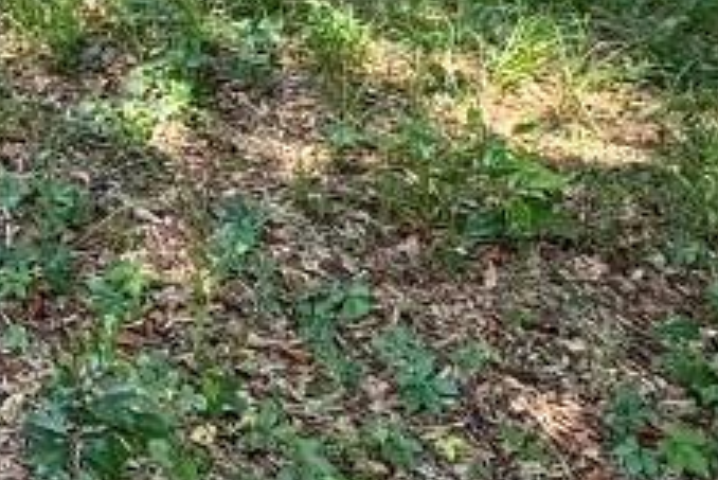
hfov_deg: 26.7
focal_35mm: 66
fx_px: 1317
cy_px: -146
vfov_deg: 19.1
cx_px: -162
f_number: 2.2
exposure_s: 1/222
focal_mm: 2.22
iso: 40
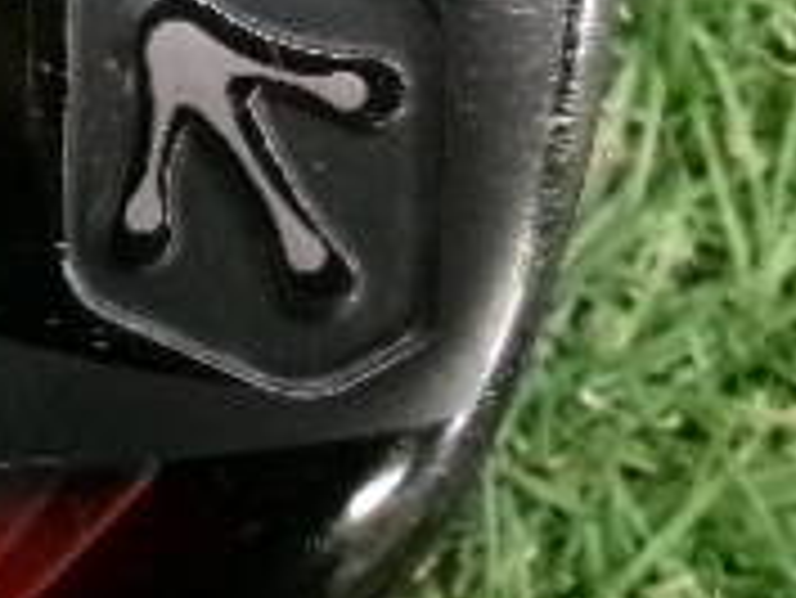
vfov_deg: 13.9
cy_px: -238
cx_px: -279
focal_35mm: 101
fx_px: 2324
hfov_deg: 18.0
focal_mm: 5.1
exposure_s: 1/34
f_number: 3.9
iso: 800
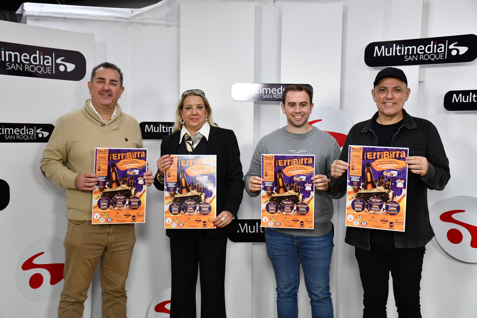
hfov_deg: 38.2
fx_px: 689
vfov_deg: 26.0
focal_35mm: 52
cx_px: 238
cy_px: 159
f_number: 4.2
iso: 800
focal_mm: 35
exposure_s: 1/250
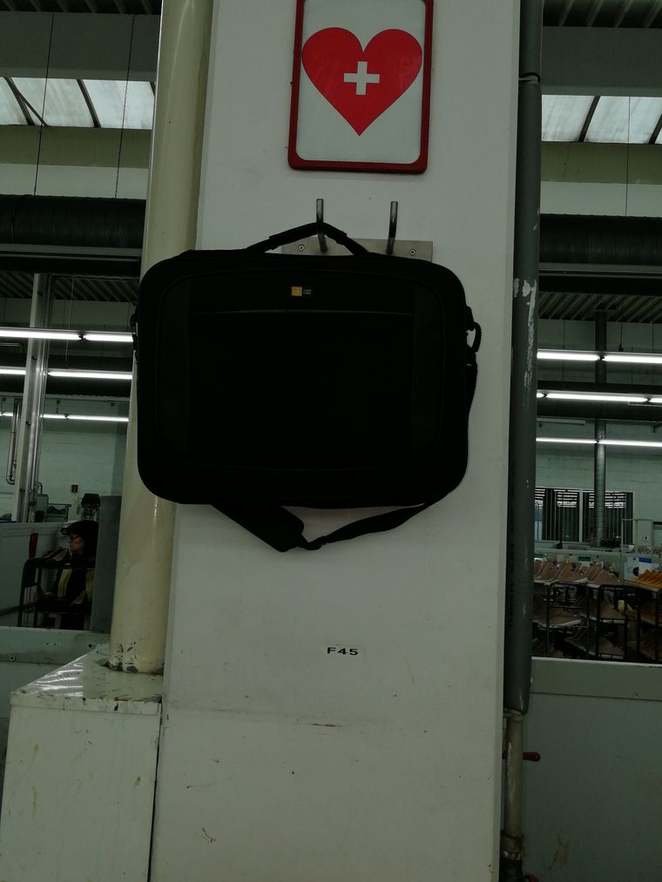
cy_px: 441
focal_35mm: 27
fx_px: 688
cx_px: 331
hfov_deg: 51.4
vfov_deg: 65.3
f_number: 2.2
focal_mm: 3.95
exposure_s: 1/105
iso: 50
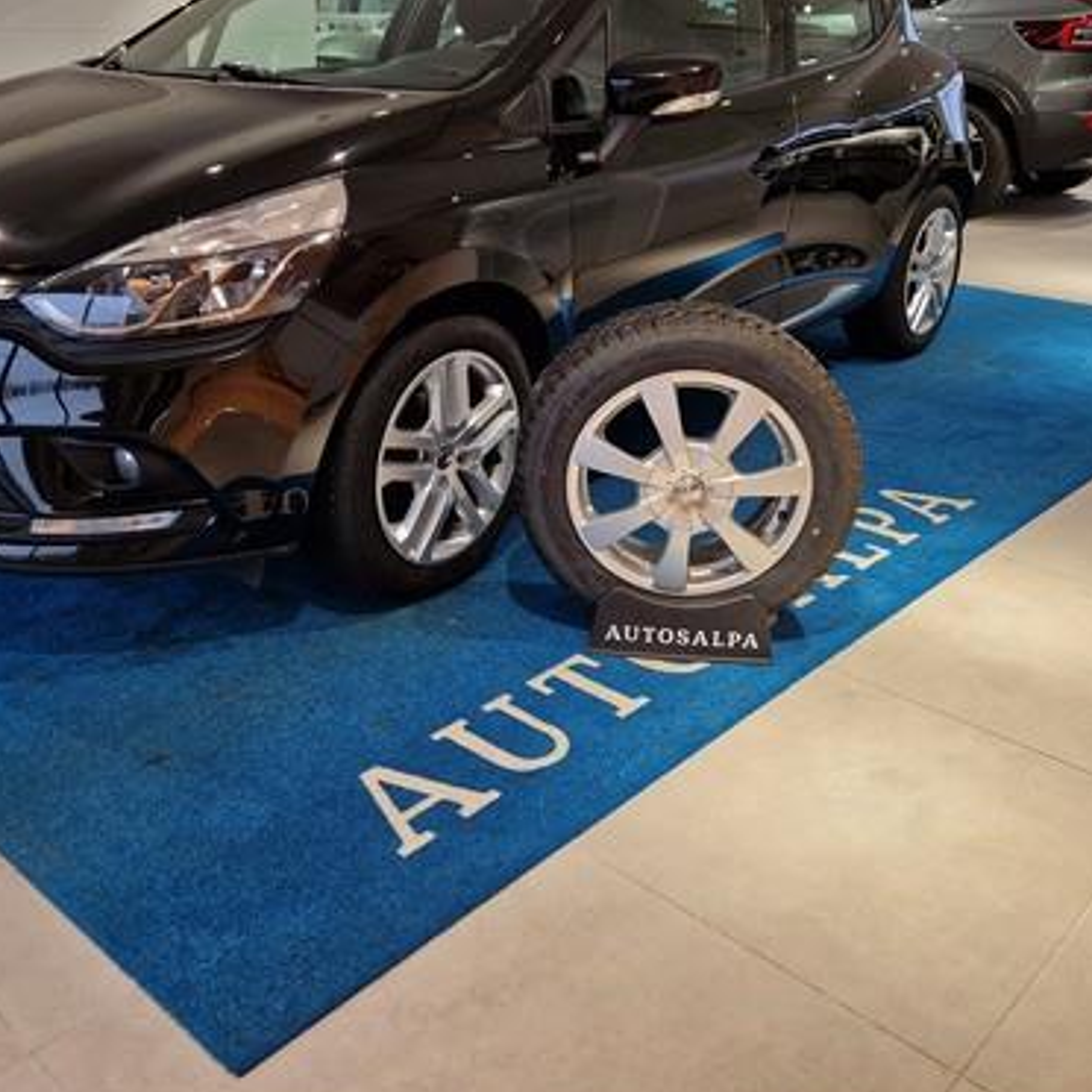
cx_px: 405
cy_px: 420
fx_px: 1249
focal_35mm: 35
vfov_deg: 46.9
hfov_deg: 46.8
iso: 50
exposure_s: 1/55
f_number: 1.8
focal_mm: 5.4
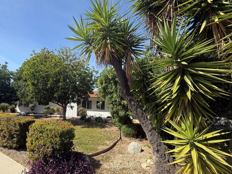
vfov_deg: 74.7
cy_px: 89
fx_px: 114
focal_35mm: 17
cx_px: 96
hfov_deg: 90.1
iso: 50
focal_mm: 2.22
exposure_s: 1/841
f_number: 2.2
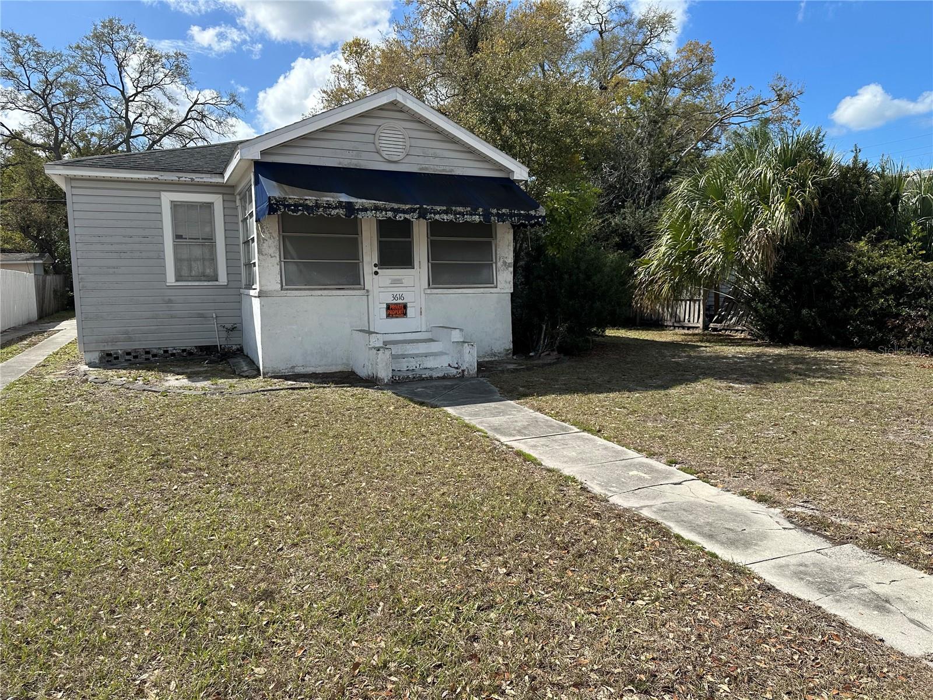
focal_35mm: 24
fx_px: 647
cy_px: 350
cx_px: 466
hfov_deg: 71.6
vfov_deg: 56.8
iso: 80
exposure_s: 1/3861
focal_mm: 6.86
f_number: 1.78
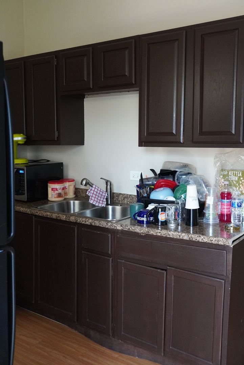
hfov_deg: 35.5
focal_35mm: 38
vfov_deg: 51.3
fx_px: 381
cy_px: 182
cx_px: 122
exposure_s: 1/160
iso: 2500
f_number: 4
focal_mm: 25
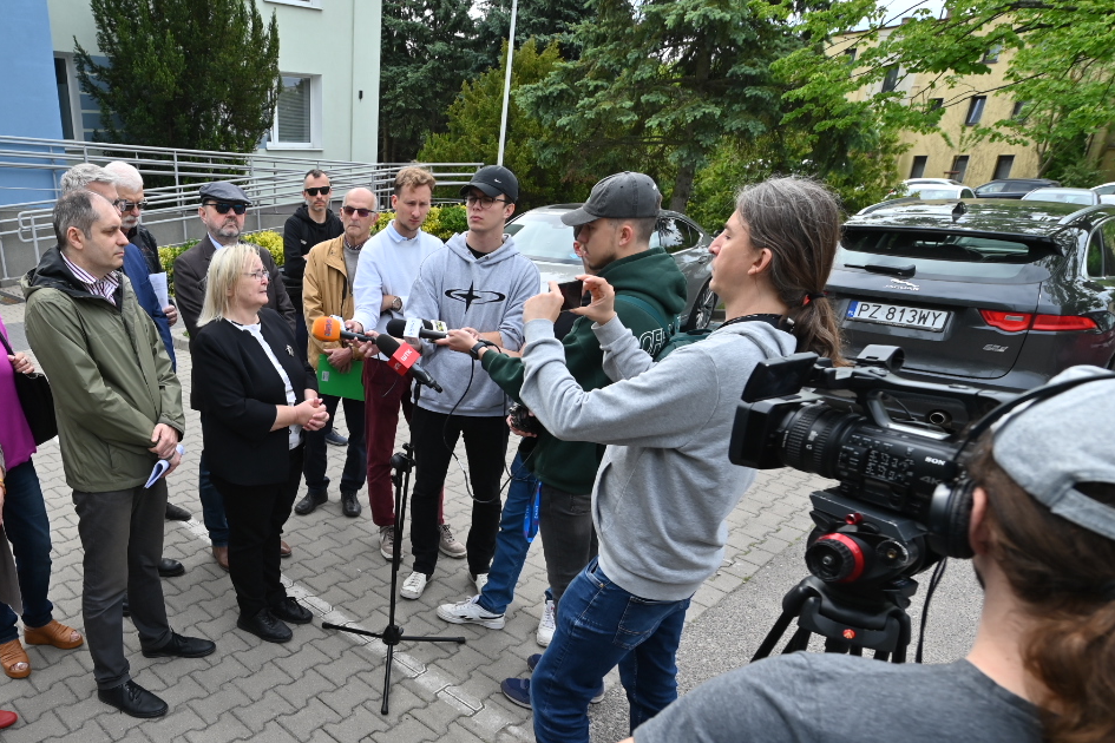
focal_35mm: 24
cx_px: 310
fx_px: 743
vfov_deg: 52.2
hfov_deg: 69.9
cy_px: 492
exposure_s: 1/400
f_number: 4.5
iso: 100
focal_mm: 14
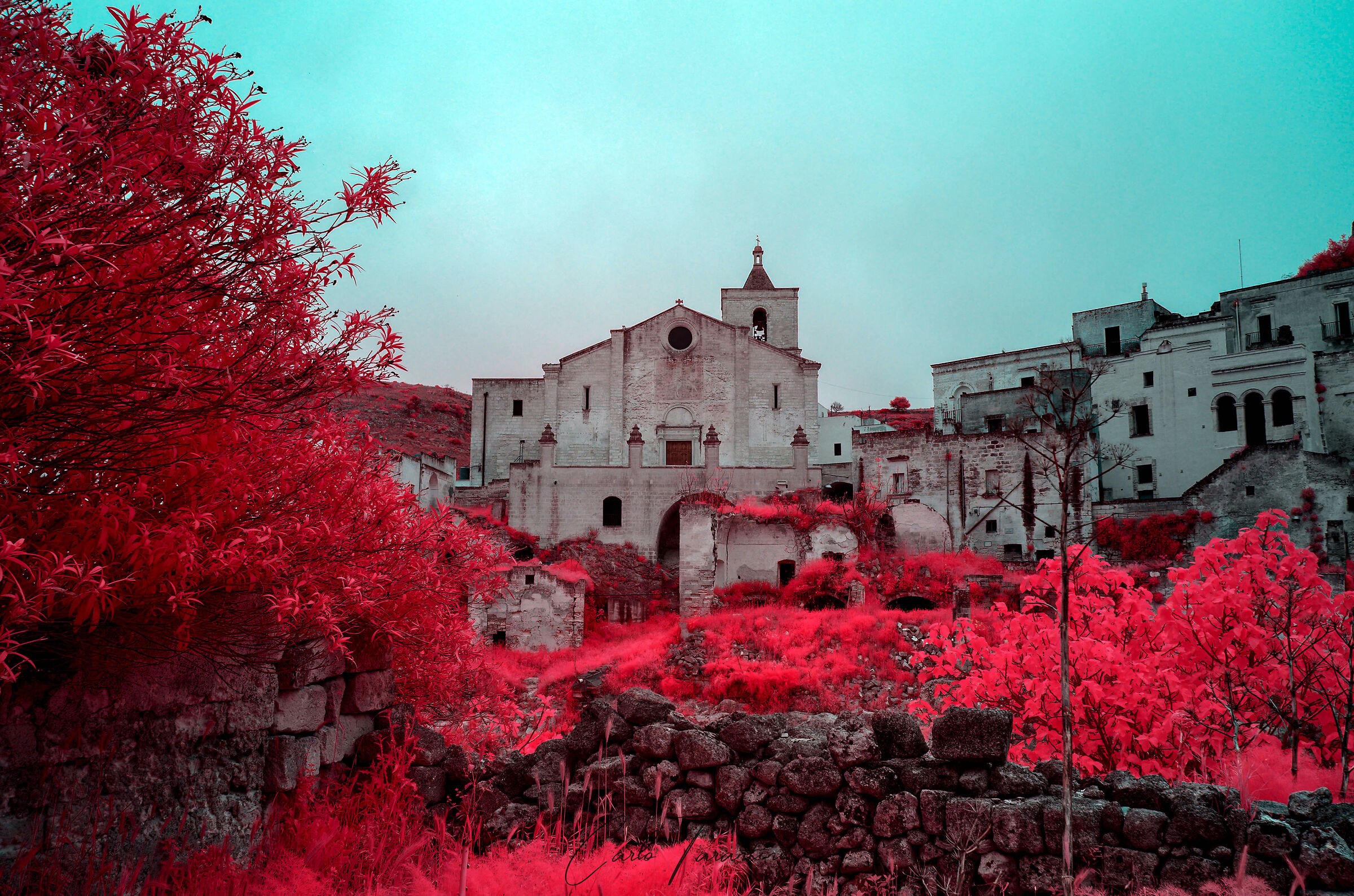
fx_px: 1126
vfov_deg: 43.4
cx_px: 677
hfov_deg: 62.0
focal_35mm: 30
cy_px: 448
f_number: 6.3
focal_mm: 20
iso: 100
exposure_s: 1/400
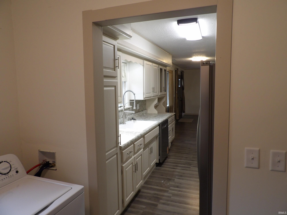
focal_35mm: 24
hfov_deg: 71.6
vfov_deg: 56.8
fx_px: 199
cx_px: 144
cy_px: 108
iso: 170
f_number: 3.2
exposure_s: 1/33
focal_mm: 4.3
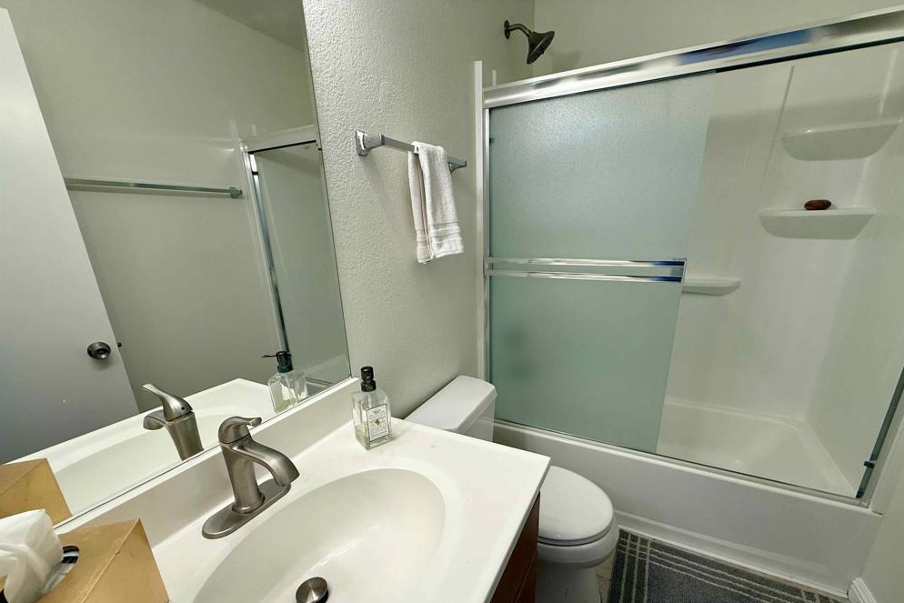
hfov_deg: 100.4
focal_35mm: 15
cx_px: 465
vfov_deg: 76.9
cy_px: 344
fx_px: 377
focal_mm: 2.22
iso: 125
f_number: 2.2
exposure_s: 1/120
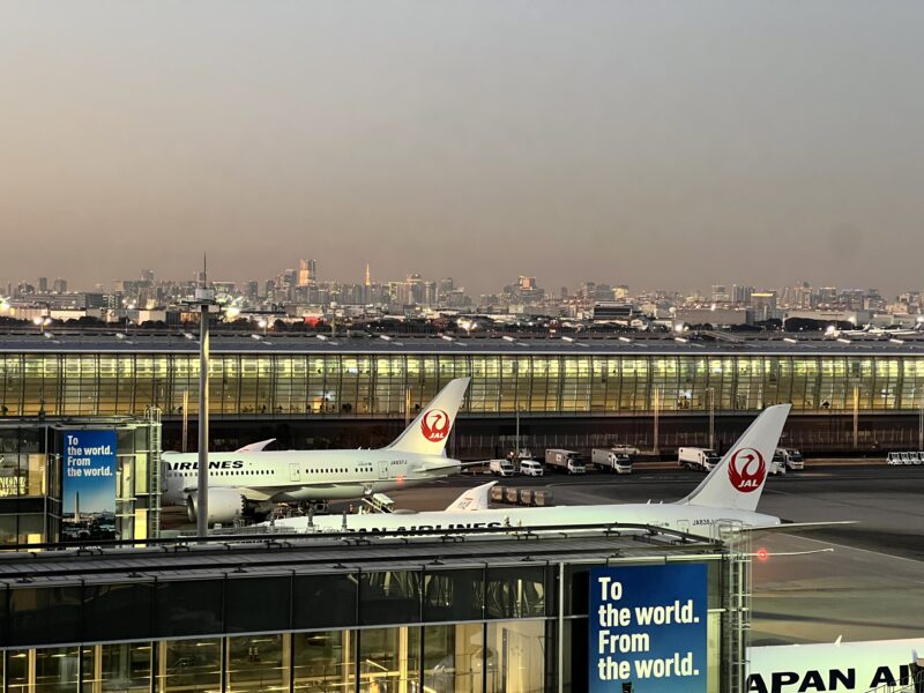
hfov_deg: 25.3
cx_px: 462
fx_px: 2055
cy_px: 346
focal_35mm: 77
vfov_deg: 19.1
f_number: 2.8
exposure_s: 1/34
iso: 1000
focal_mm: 9
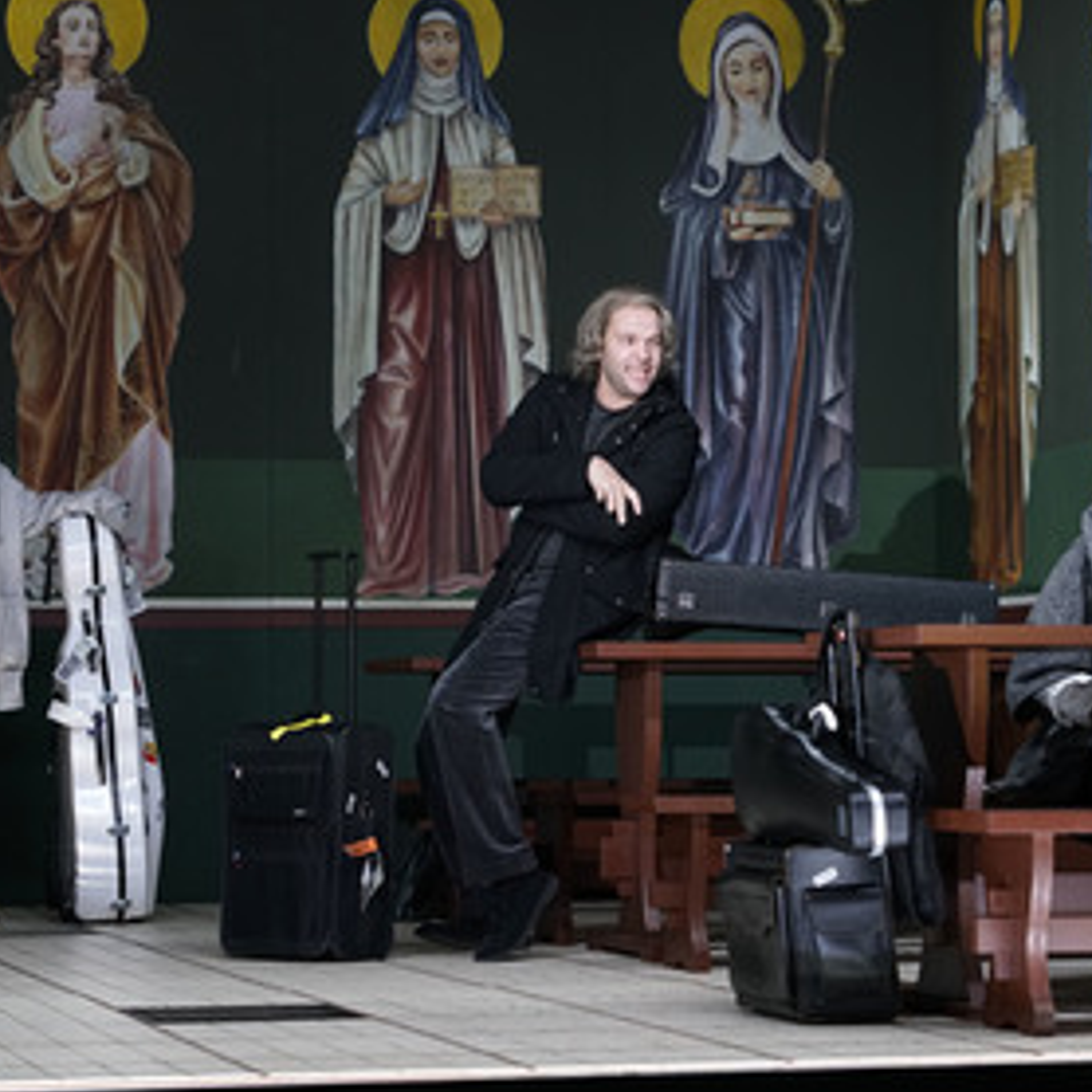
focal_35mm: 117
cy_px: 546
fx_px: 4176
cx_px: 583
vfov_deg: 14.9
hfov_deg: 14.9
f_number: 4
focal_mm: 85
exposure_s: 1/125
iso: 1600
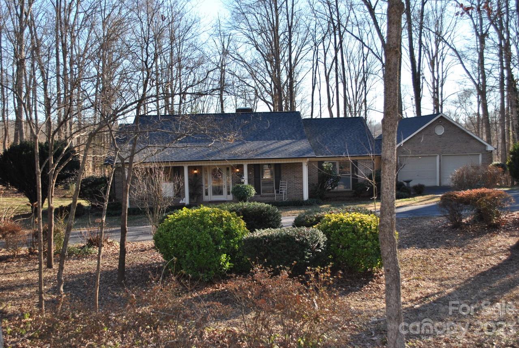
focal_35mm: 39
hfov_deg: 49.5
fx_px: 563
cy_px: 174
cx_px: 260
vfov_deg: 34.3
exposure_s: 1/200
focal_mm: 26
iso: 100
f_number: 4.5
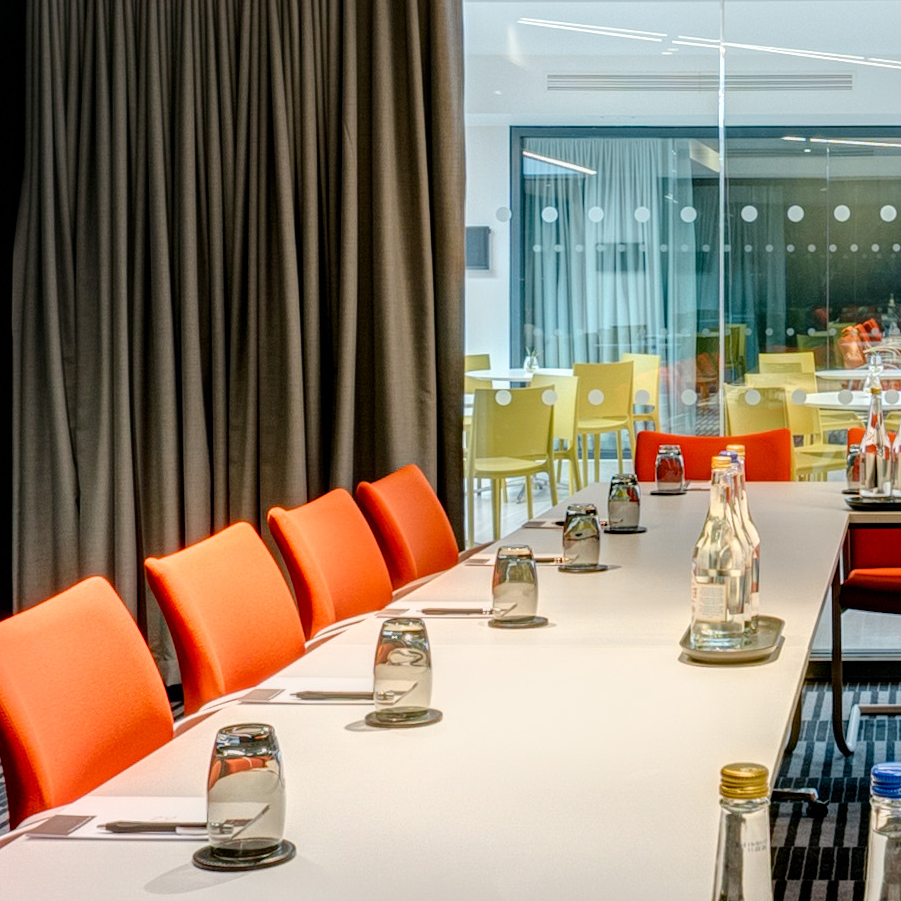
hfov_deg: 24.2
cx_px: 1111
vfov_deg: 26.7
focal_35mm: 64
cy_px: 307
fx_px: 1885
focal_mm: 16
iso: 400
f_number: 10
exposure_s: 1/5
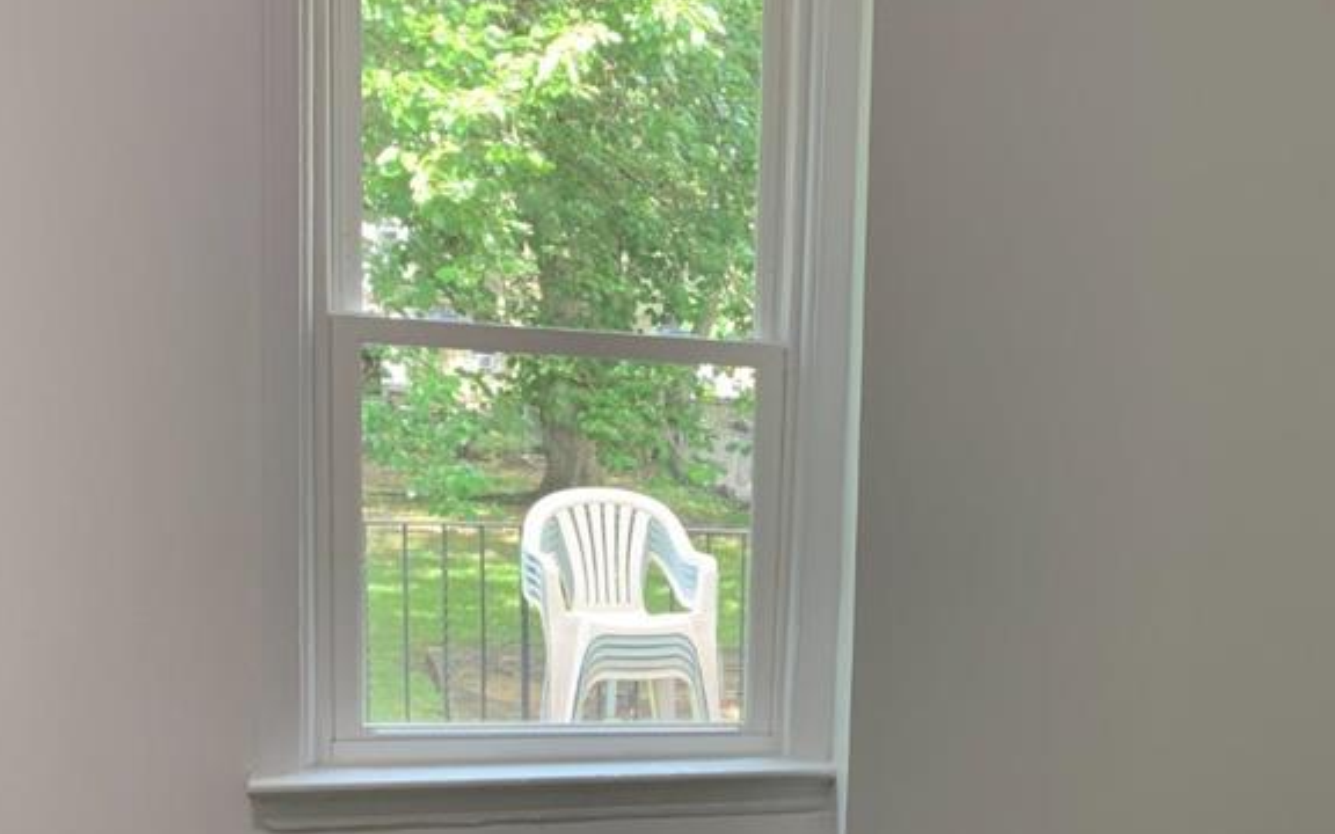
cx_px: 1022
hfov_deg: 39.8
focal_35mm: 49
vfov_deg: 25.7
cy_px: 700
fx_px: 1783
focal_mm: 4.25
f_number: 1.8
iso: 100
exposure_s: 1/60
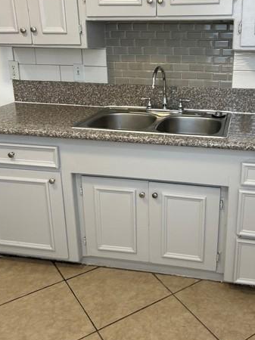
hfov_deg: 38.2
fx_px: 364
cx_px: 170
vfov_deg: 50.0
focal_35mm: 37
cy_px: 146
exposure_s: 1/120
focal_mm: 5.7
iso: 125
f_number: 1.5
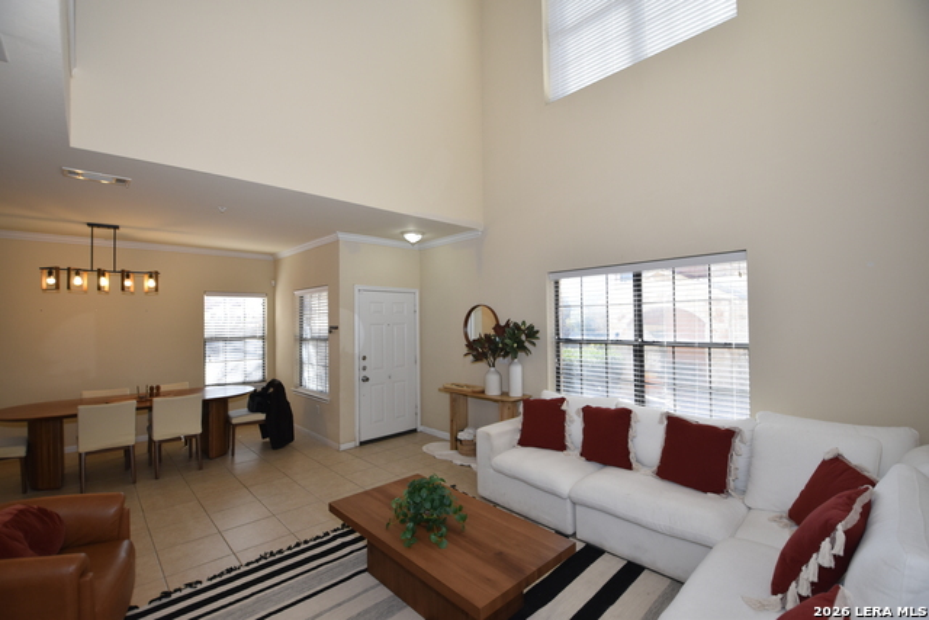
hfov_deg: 100.4
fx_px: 387
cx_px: 464
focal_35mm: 15
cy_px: 310
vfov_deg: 77.4
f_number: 5
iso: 320
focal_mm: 10
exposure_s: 1/200
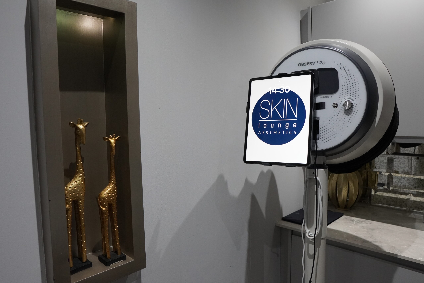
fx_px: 283
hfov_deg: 73.7
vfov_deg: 53.1
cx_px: 212
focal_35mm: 24
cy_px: 142
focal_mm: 16
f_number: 4
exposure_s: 1/160
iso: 1600
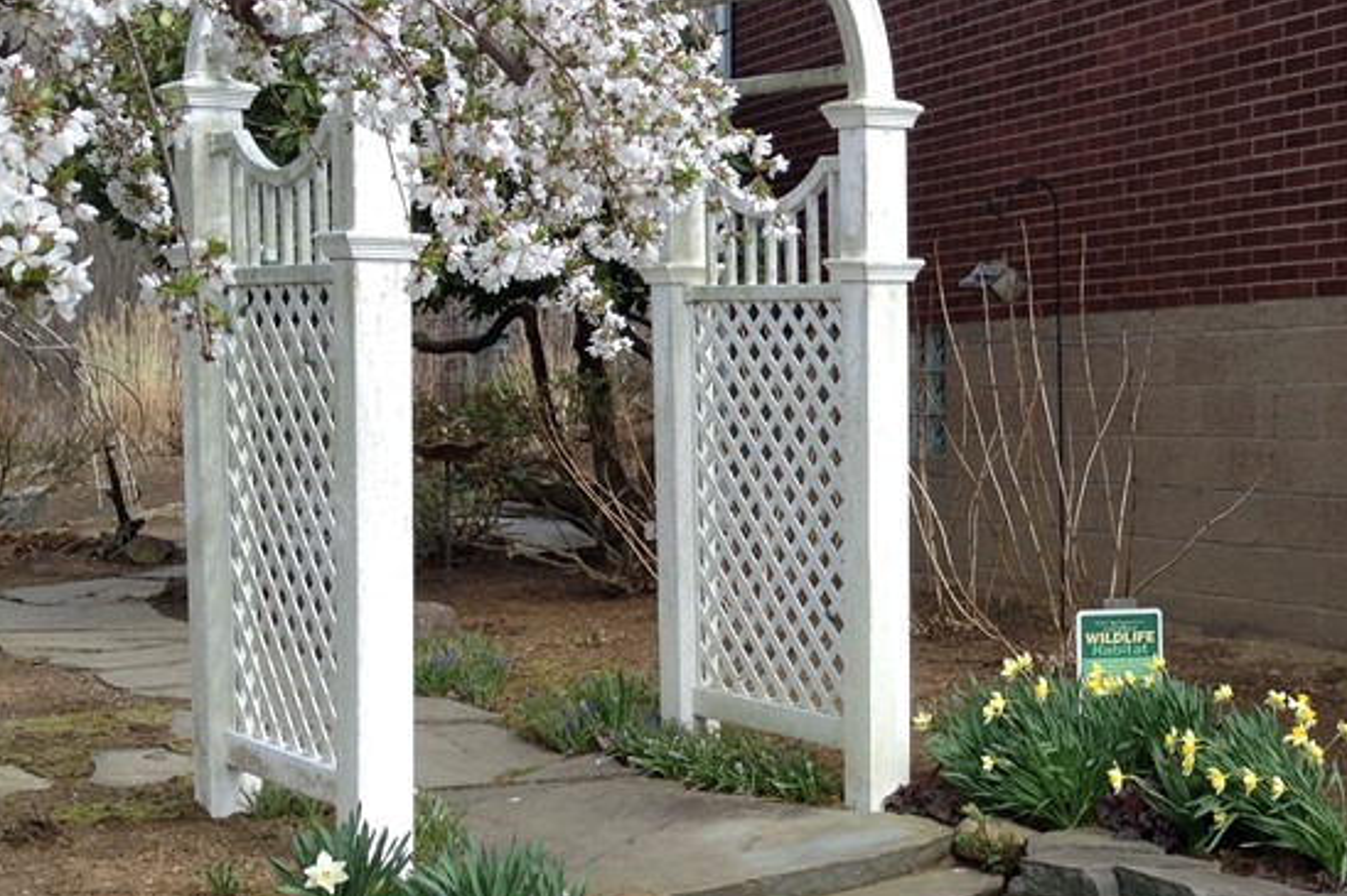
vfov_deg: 20.0
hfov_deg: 28.7
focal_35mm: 68
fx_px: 2543
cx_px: 1155
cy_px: 501
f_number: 2.4
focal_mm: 4.28
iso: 50
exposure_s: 1/300
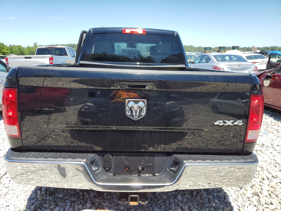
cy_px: 106
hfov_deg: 67.3
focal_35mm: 26
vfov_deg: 53.1
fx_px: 211
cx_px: 140
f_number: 1.5
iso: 50
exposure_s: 1/1667
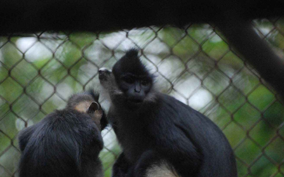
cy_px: 105
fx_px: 4358
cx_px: 142
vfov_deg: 2.3
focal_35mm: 563
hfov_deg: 3.7
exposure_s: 1/160
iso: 1600
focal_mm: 300
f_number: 5.6
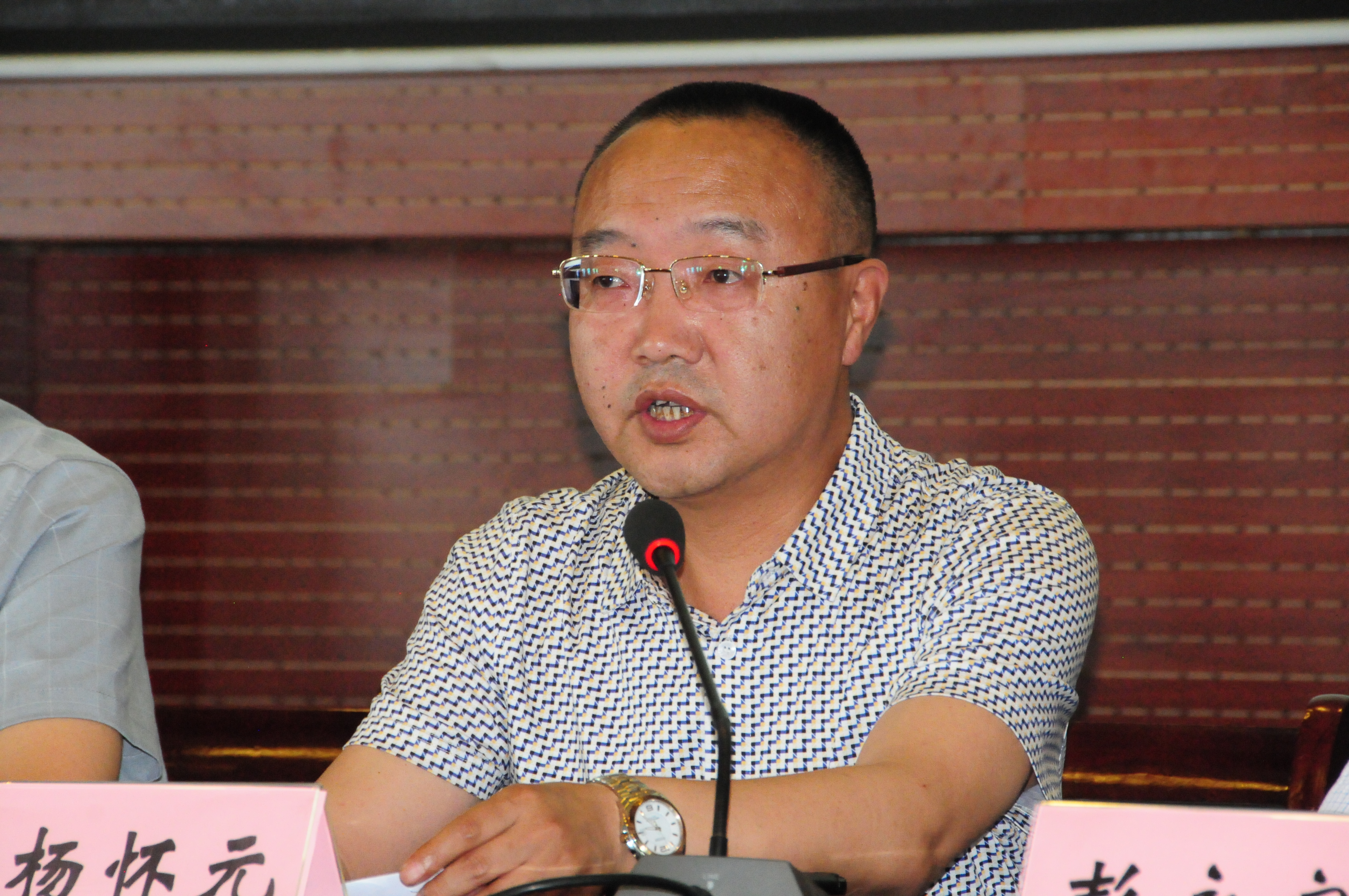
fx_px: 9544
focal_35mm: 255
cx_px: 674
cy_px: 448
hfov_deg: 8.1
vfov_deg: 5.4
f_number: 9
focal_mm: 170
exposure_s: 1/60
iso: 3200
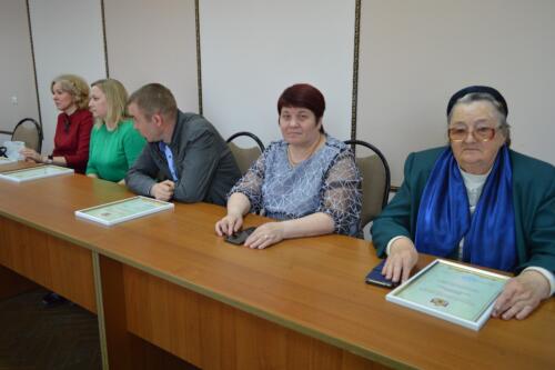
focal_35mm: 30
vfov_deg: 43.6
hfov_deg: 61.9
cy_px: 185
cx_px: 278
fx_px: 462
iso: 400
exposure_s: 1/50
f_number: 3.8
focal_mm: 20
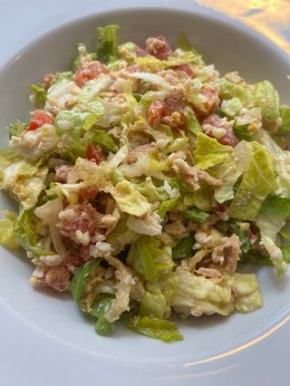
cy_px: 193
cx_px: 145
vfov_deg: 67.3
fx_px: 290
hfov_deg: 53.1
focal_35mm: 26
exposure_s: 1/100
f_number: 1.6
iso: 50
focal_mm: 5.1
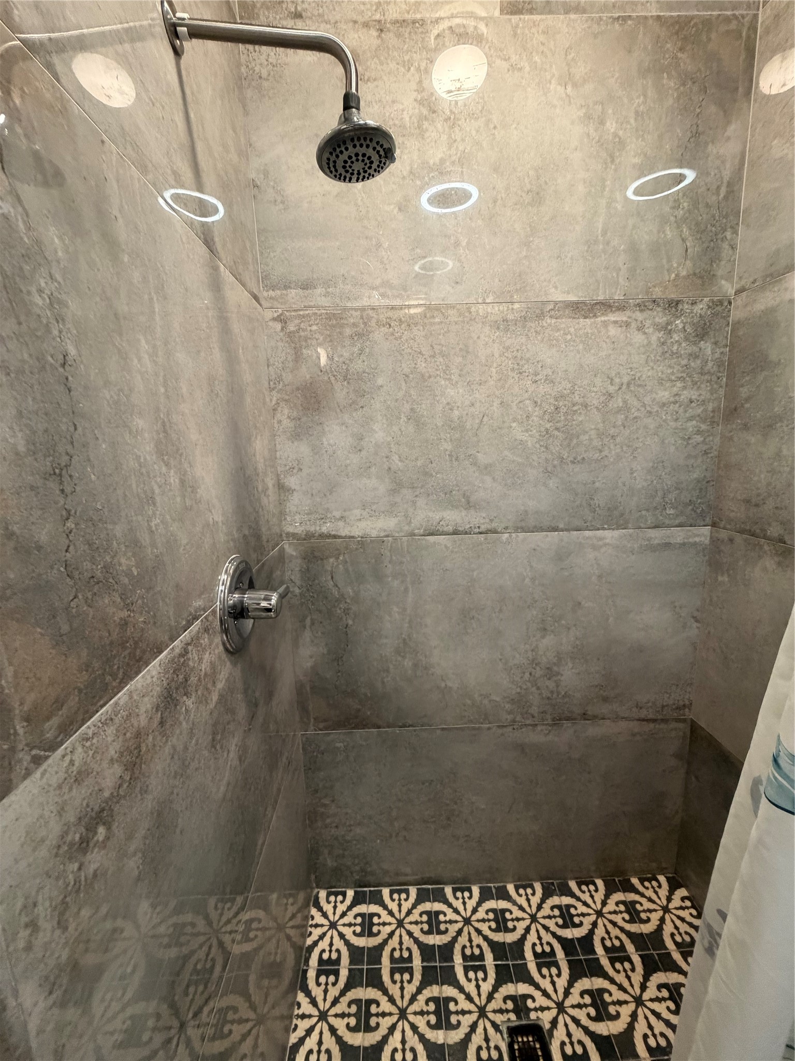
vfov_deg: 102.1
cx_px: 398
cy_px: 530
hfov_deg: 85.7
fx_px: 429
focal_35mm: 14
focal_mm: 2.22
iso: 400
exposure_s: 1/60
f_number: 2.2
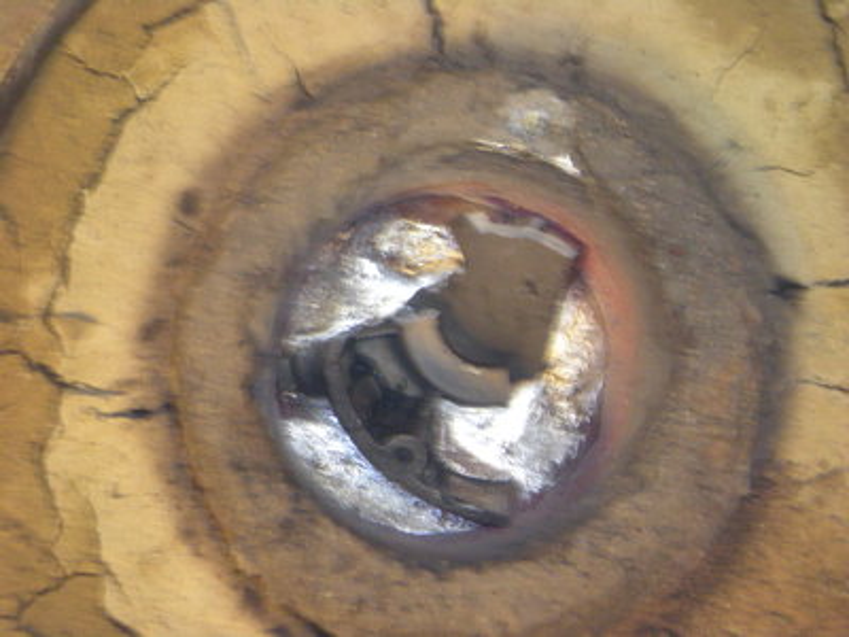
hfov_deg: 18.7
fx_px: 2575
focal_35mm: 105
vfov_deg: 14.1
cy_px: 318
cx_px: 424
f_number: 5.7
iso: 322
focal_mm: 17.3
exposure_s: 1/8
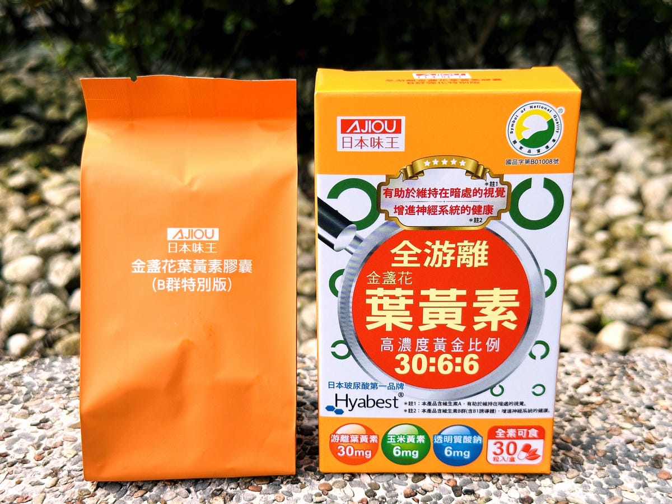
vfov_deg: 30.3
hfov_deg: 39.7
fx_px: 932
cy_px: 252
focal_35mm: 48
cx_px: 336
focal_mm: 6.86
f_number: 1.78
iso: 50
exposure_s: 1/121
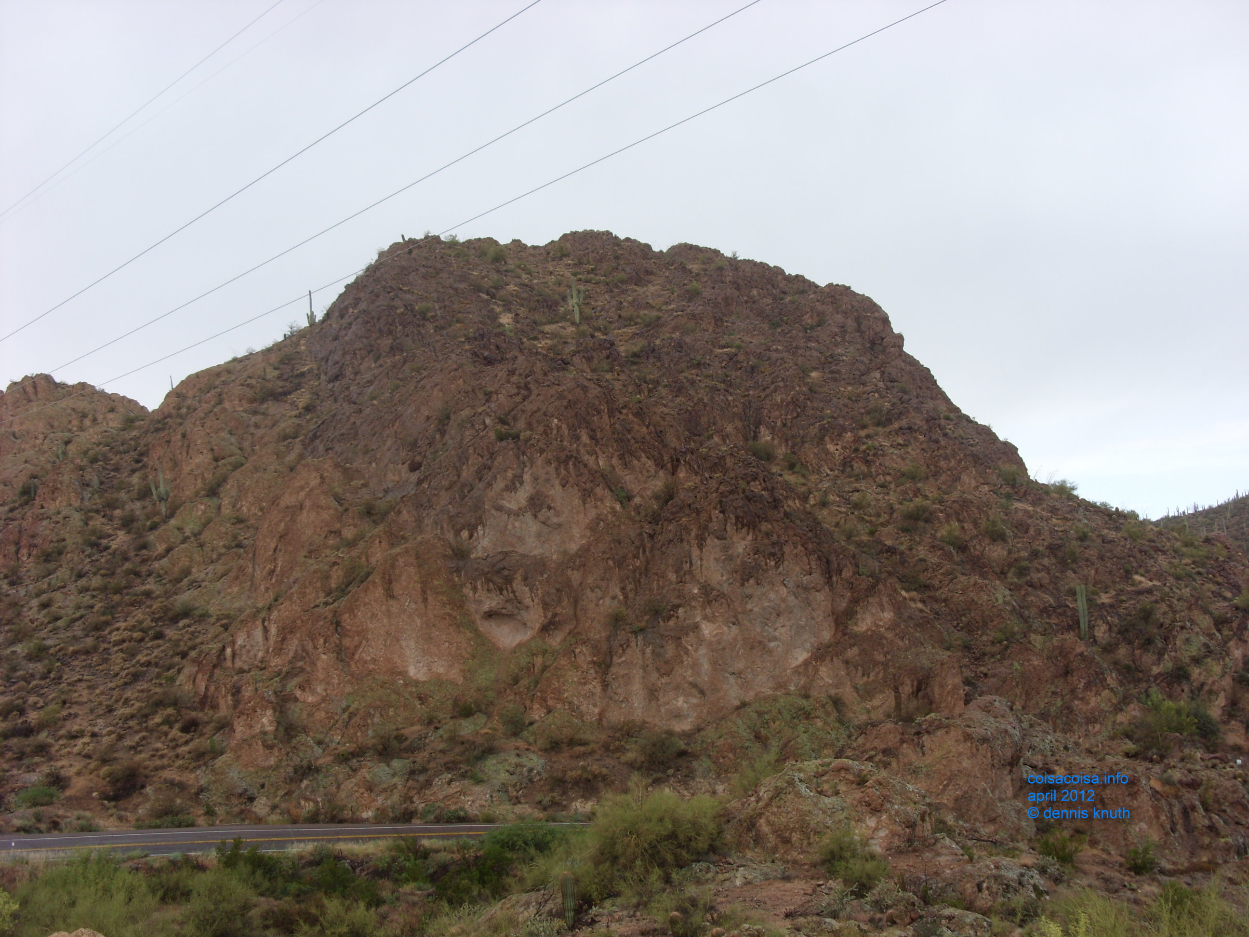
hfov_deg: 49.0
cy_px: 468
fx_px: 1371
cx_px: 624
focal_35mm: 38
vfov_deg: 37.7
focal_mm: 6.3
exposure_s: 1/323
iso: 50
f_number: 2.8
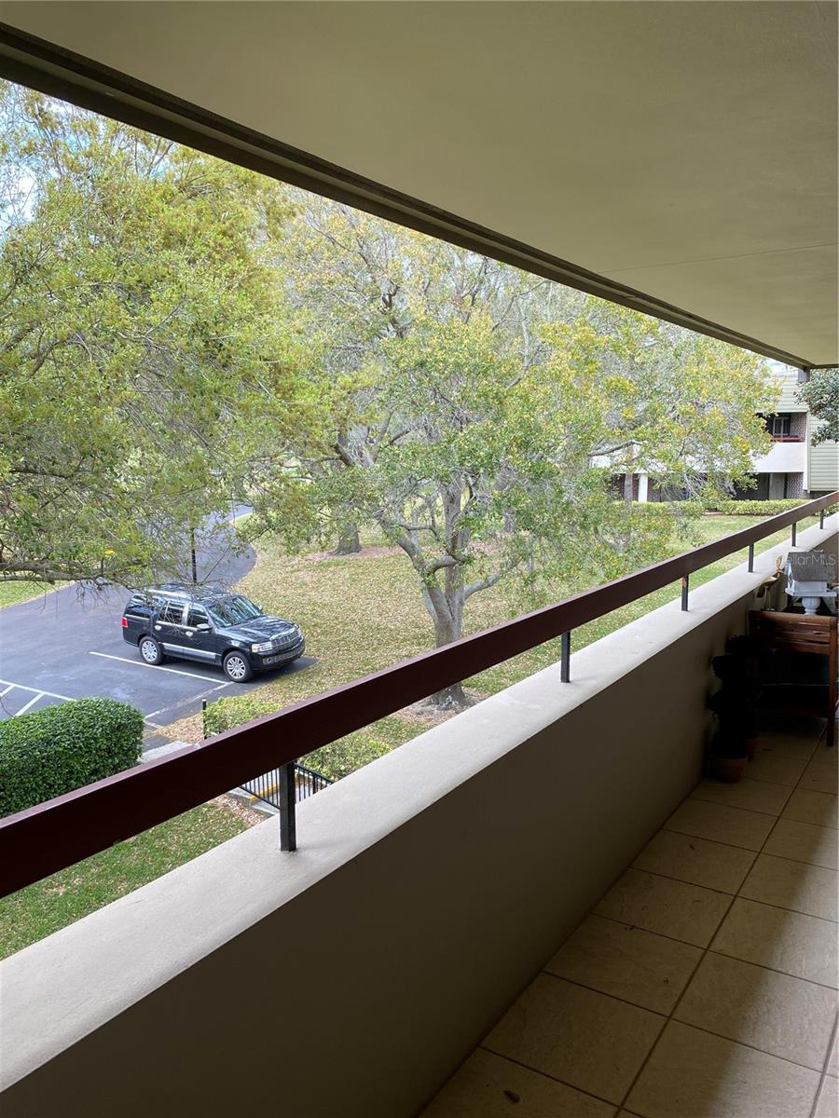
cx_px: 420
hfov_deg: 53.1
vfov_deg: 67.3
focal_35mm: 26
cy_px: 559
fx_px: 840
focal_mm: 4.25
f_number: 1.8
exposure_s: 1/213
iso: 32
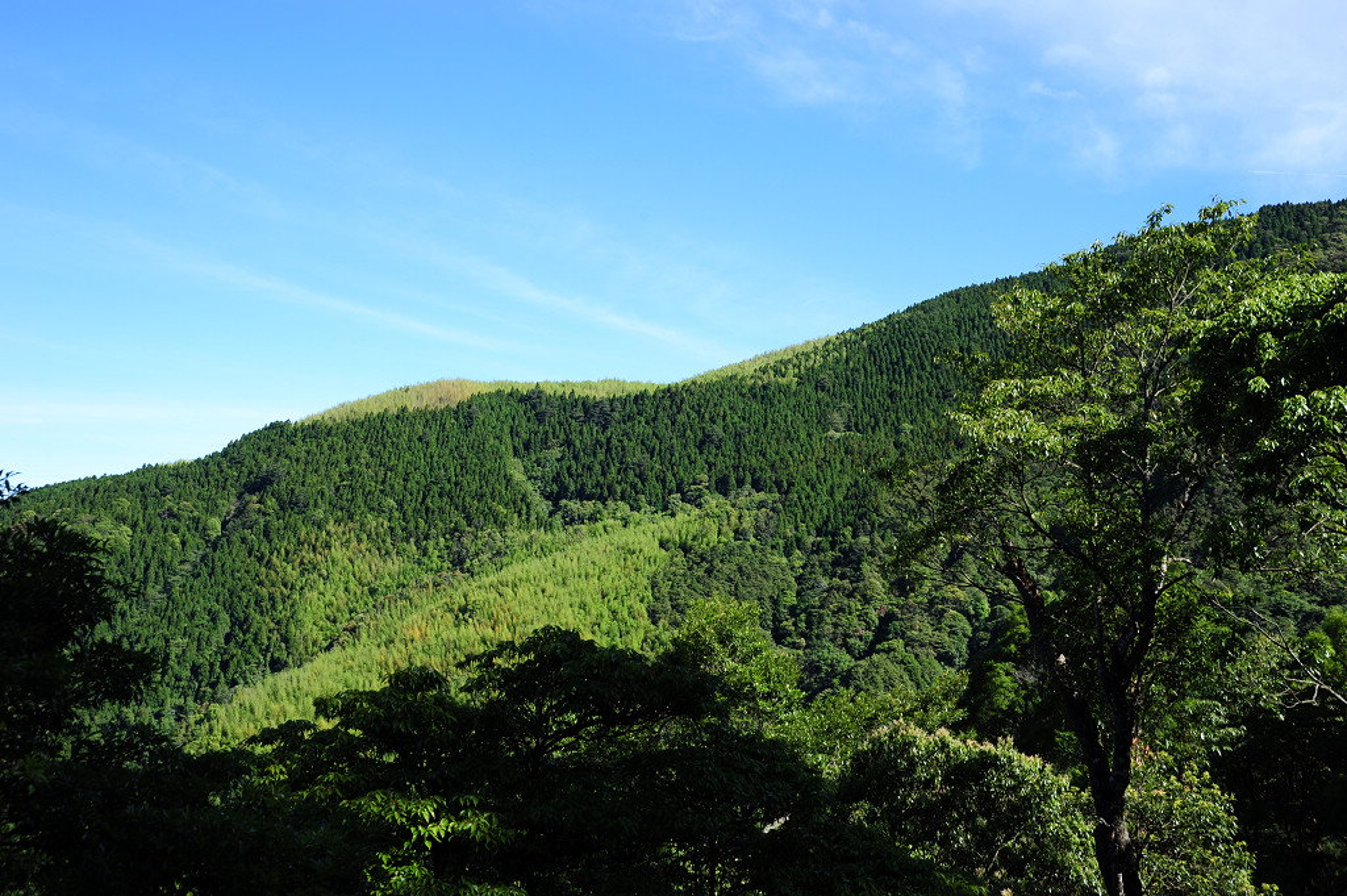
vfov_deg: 29.8
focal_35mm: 45
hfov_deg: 43.6
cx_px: 674
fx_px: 1682
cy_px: 448
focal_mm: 45
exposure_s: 1/125
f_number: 11
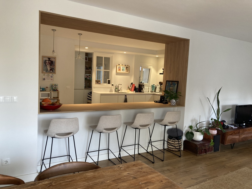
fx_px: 204
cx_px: 126
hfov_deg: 63.4
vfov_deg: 49.7
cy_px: 94
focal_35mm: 28
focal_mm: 3.99
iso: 64
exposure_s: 1/50
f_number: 1.8
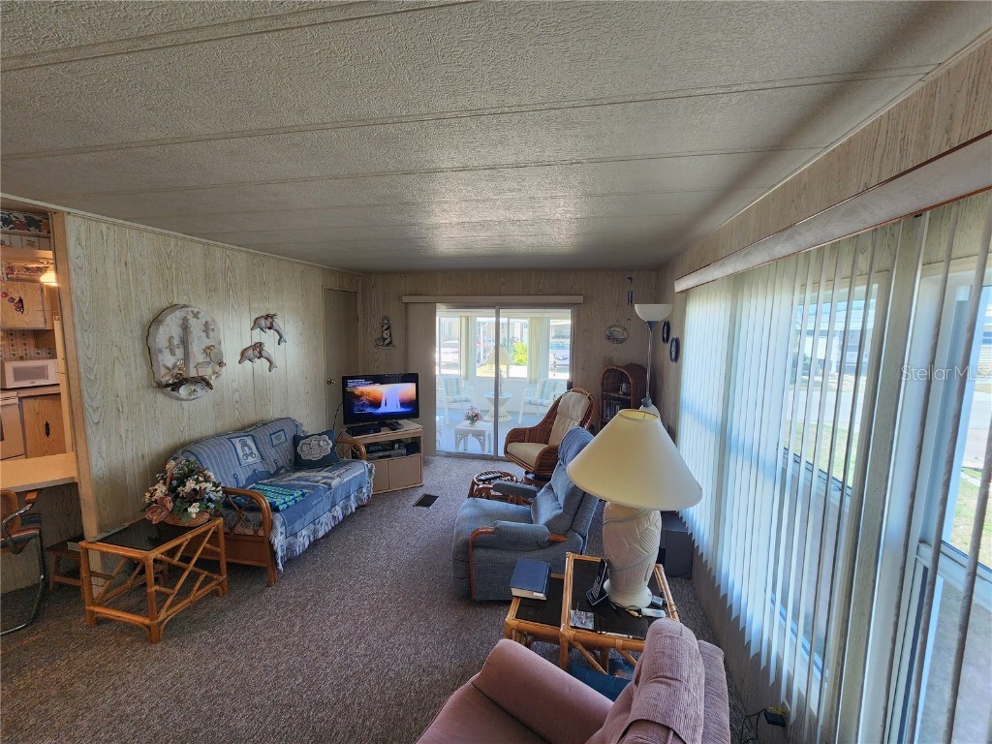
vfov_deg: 89.9
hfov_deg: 106.2
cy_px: 372
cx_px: 496
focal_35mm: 13
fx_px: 373
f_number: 2.2
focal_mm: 2.2
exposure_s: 1/60
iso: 64
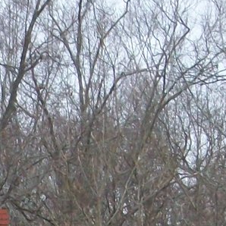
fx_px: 2718
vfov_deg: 4.7
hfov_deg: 4.7
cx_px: -239
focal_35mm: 368
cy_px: 401
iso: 120
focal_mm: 13.7
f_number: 4.6
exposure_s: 1/80
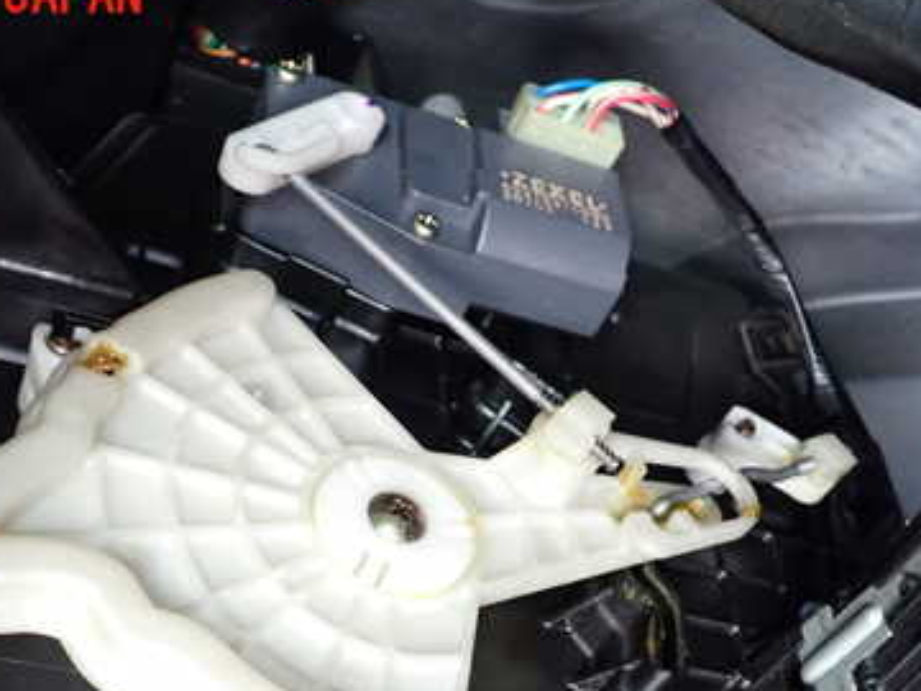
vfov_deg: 28.6
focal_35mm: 50
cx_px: 445
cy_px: 540
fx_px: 1330
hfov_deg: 38.2
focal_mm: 5.4
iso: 640
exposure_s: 1/30
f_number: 2.3
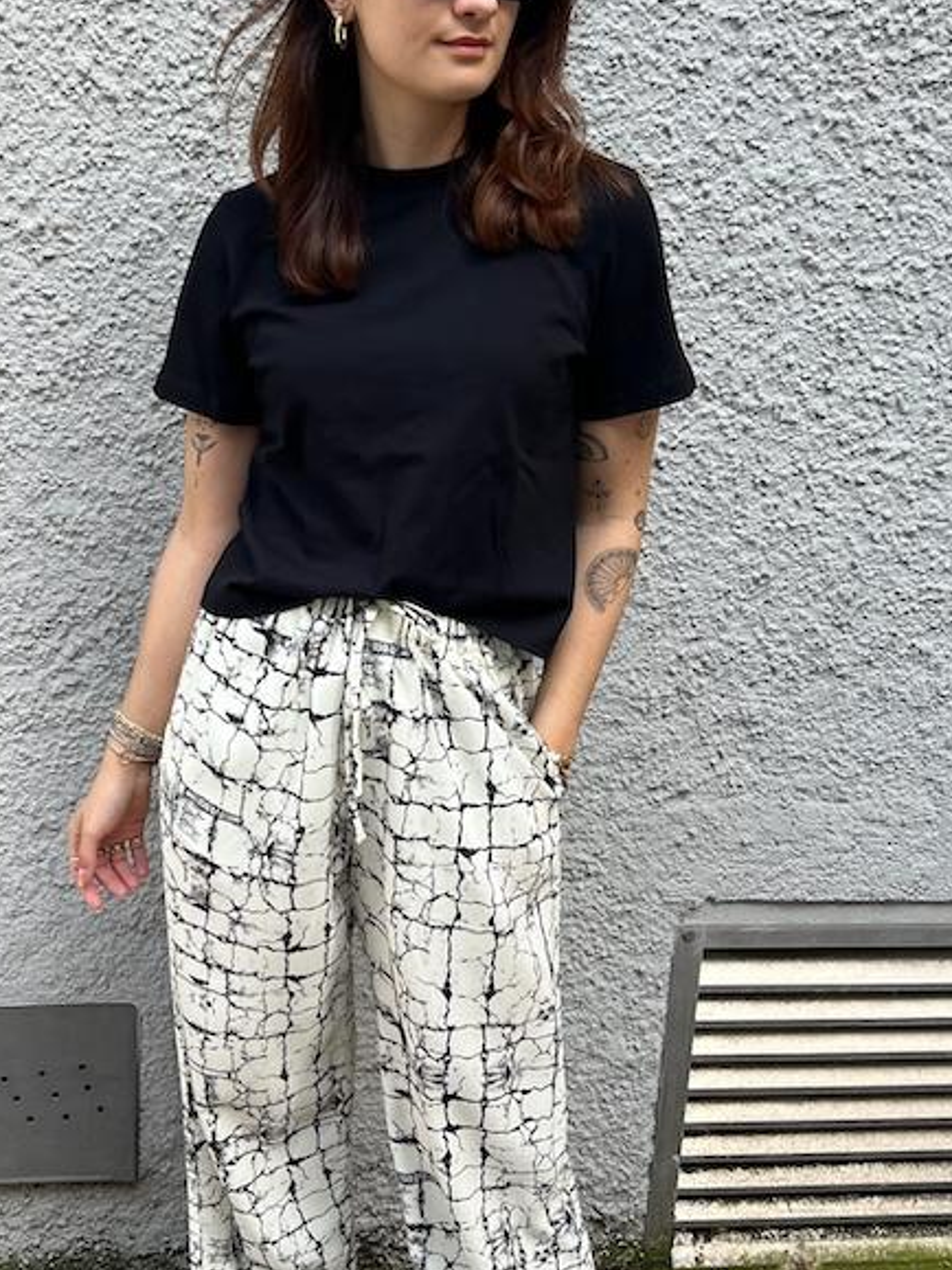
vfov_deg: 43.0
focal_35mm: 44
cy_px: 642
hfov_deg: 32.7
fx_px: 1614
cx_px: 358
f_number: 1.5
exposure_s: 1/422
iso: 50
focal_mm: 5.7
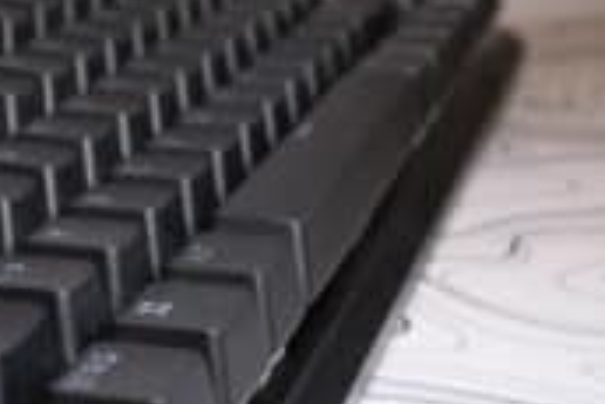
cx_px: -70
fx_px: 1564
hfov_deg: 20.8
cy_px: 327
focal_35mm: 93
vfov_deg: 14.6
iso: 1600
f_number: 8
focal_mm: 27.1
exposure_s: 1/100
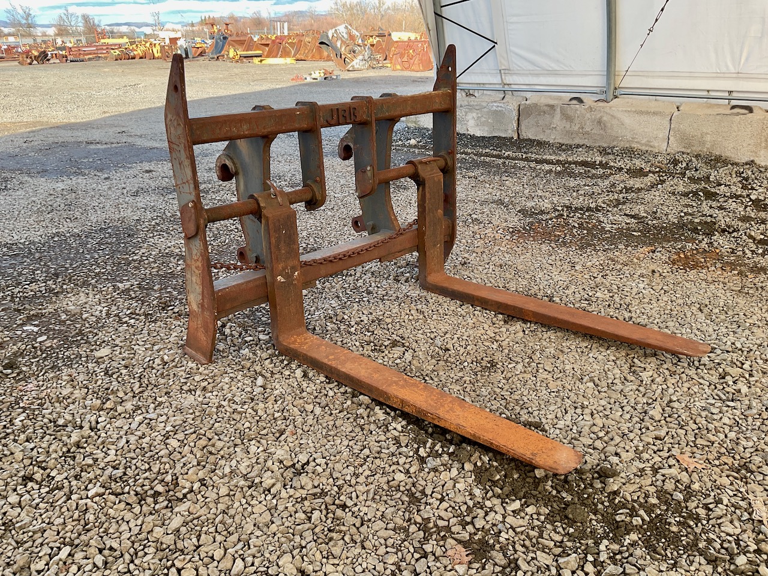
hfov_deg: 61.7
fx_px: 643
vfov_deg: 48.2
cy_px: 288
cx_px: 384
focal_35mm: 29
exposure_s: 1/128
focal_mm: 3
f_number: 1.8
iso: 16
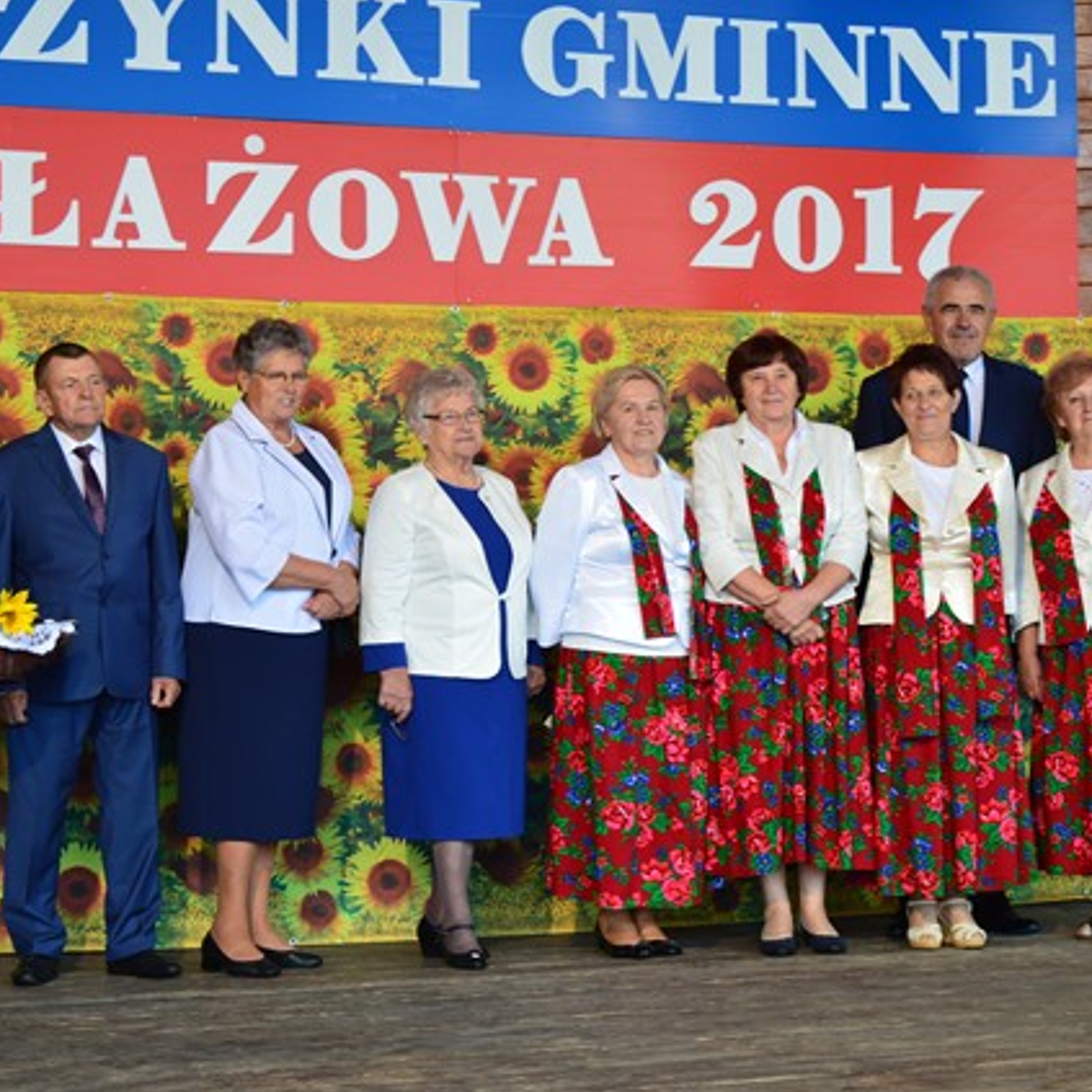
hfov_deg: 21.4
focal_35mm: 81
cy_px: 547
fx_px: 2891
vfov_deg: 21.4
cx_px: 529
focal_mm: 42
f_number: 6.3
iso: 400
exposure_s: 1/15
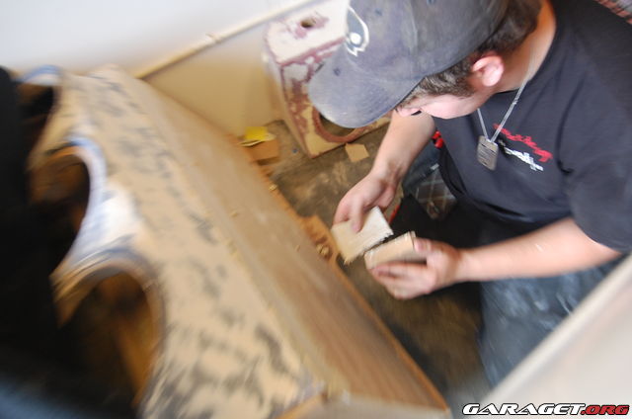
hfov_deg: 49.6
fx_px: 683
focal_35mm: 39
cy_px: 210
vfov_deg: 34.1
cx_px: 316
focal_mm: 26
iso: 640
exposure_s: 1/30
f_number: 4
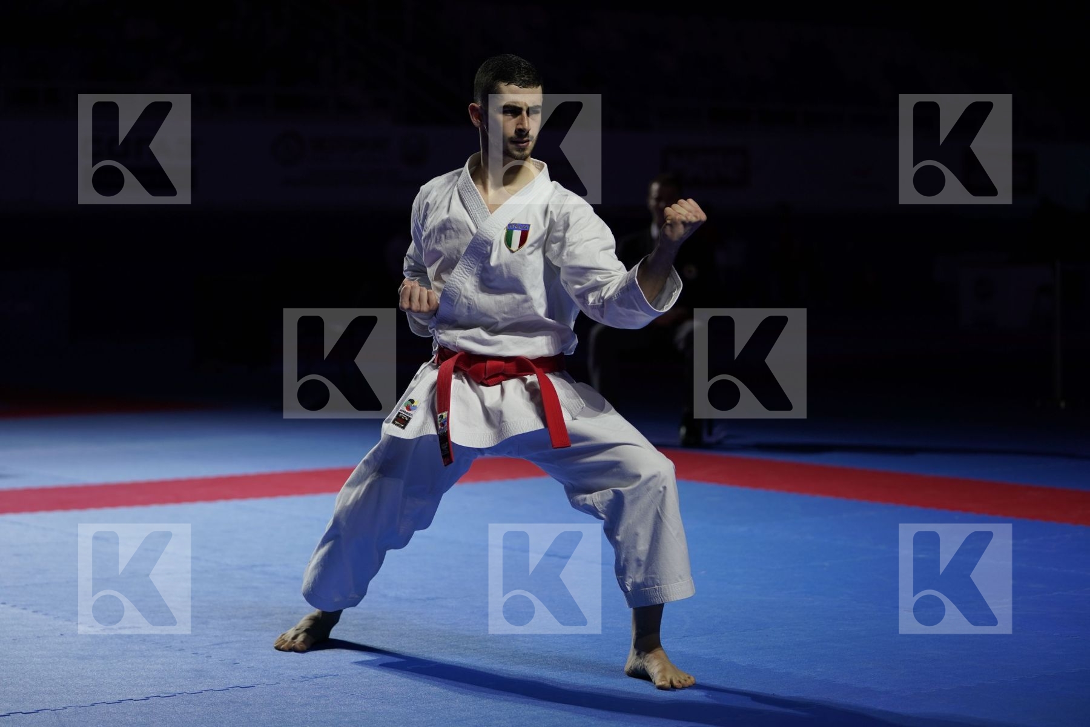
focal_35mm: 84
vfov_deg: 16.3
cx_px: 545
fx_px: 2543
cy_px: 364
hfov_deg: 24.2
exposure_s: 1/500
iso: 400
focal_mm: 84
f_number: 2.8
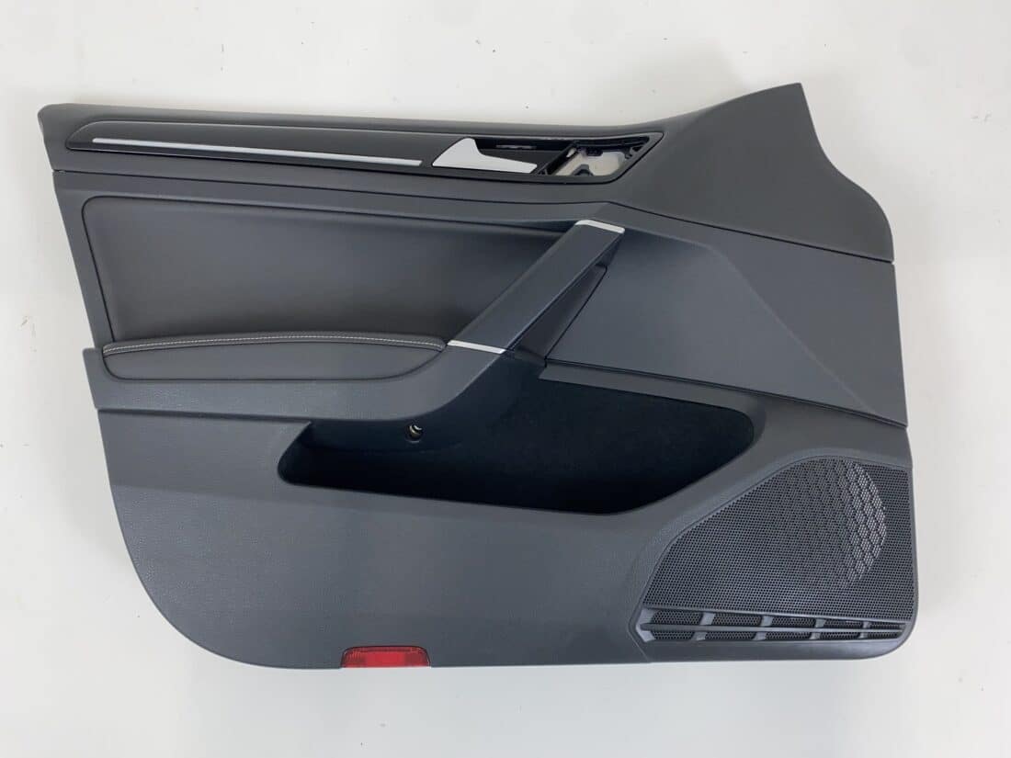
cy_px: 379
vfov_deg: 53.1
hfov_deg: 67.3
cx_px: 506
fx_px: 759
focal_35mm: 26
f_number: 1.8
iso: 32
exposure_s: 1/53
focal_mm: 4.25
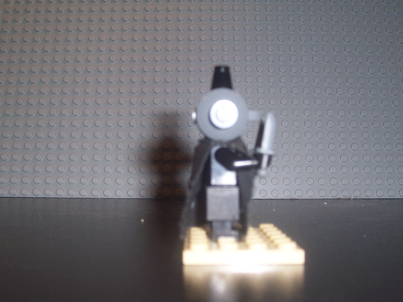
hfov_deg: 44.8
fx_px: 489
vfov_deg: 34.3
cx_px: 202
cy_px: 151
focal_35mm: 42
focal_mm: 7
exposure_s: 1/60
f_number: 3
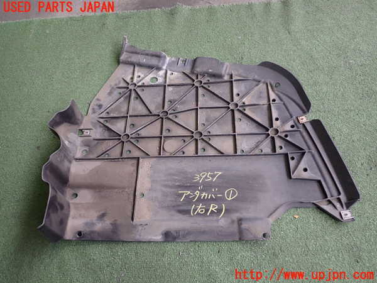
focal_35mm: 30
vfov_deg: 46.8
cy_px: 142
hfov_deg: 60.0
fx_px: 327
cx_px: 188
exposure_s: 1/80
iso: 200
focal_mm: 5.4
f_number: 2.3
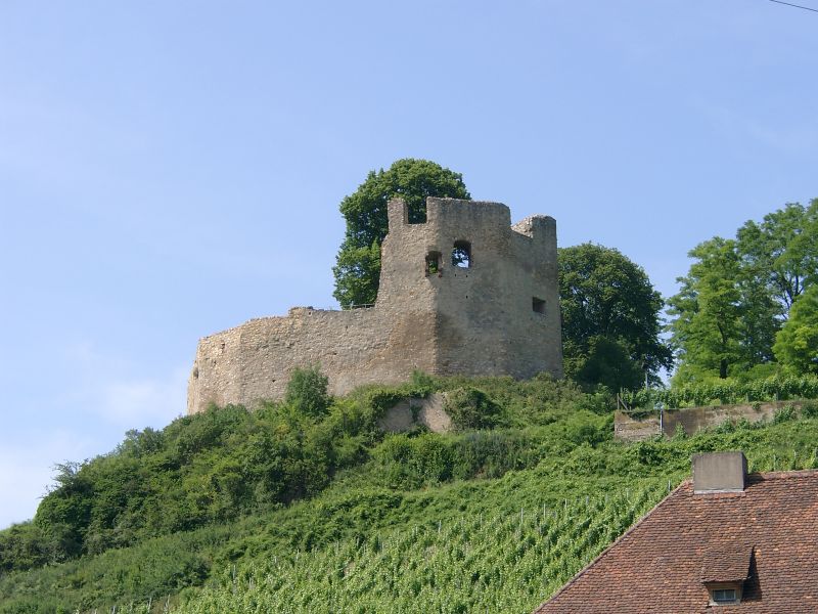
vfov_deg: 14.8
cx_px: 409
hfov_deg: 19.6
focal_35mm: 100
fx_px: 2363
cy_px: 307
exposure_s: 1/389
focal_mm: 20.74
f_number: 4
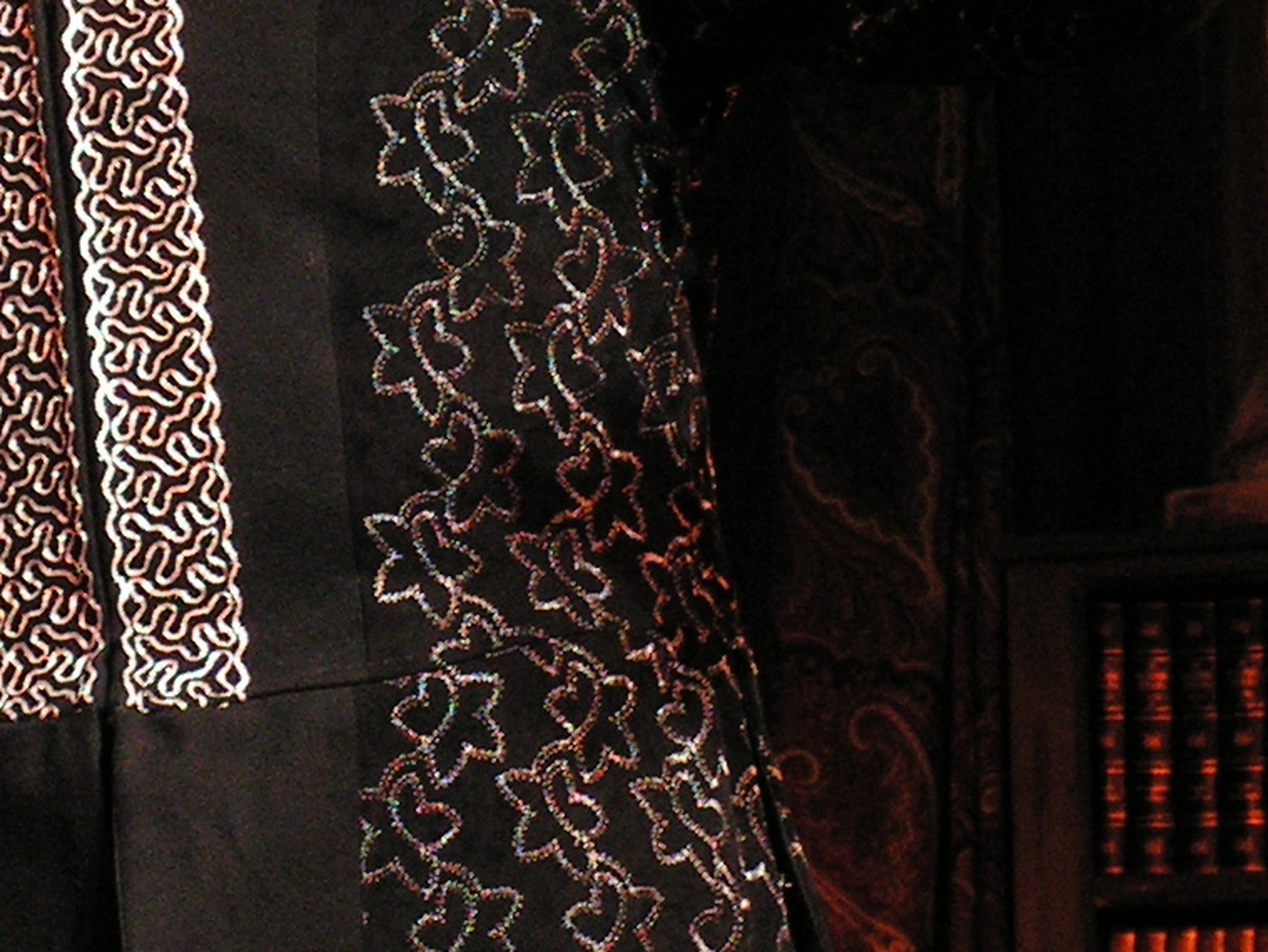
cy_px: 85
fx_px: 9785
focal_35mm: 267
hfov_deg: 7.4
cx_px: 150
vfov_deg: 5.6
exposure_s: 1/20
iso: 200
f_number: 3.4
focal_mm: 16.5
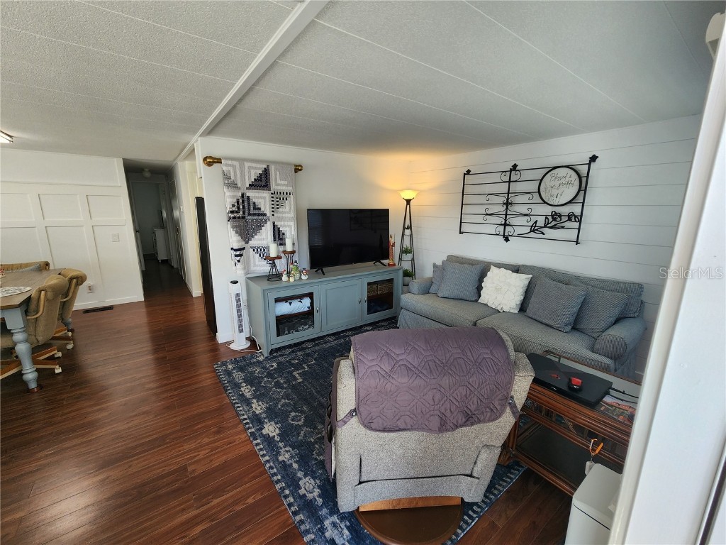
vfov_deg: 89.9
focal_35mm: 13
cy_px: 272
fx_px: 273
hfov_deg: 106.2
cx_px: 363
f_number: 2.2
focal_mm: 2.2
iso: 80
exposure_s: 1/120
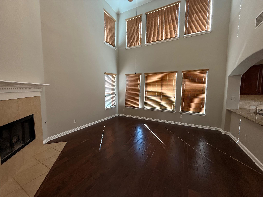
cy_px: 98
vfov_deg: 85.7
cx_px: 132
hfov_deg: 102.1
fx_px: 106
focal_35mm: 14
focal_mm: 2.22
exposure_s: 1/120
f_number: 2.2
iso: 160
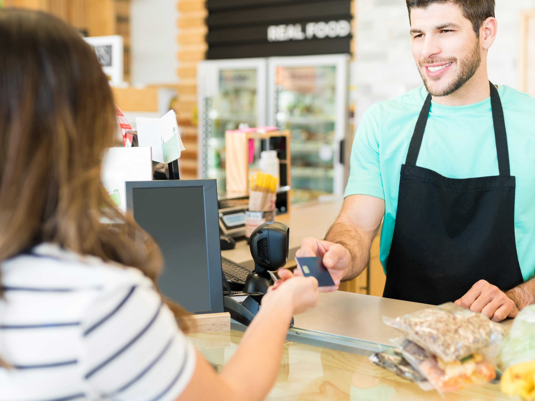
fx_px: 757
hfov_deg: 38.8
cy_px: 164
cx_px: 301
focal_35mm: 49
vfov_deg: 29.6
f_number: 1.8
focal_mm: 35
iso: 200
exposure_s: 1/125
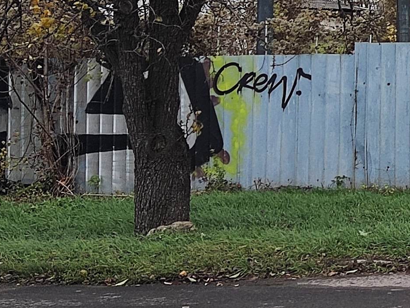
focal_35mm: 132
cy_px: 5
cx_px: 818
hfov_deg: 13.0
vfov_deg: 11.1
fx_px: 1564
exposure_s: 1/151
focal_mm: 4.71
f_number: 1.79
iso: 50
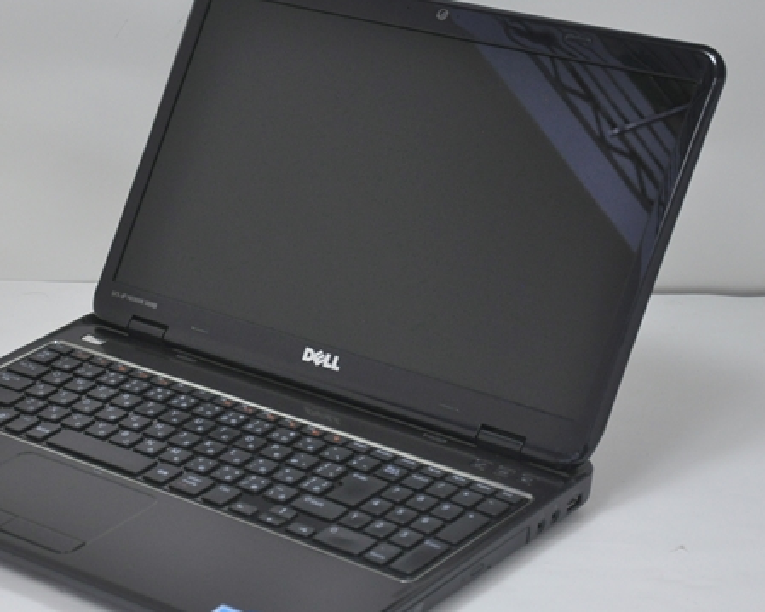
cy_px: 320
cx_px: 281
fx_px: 2377
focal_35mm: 105
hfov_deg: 18.3
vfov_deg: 14.7
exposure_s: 1/60
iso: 800
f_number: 5
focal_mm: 50
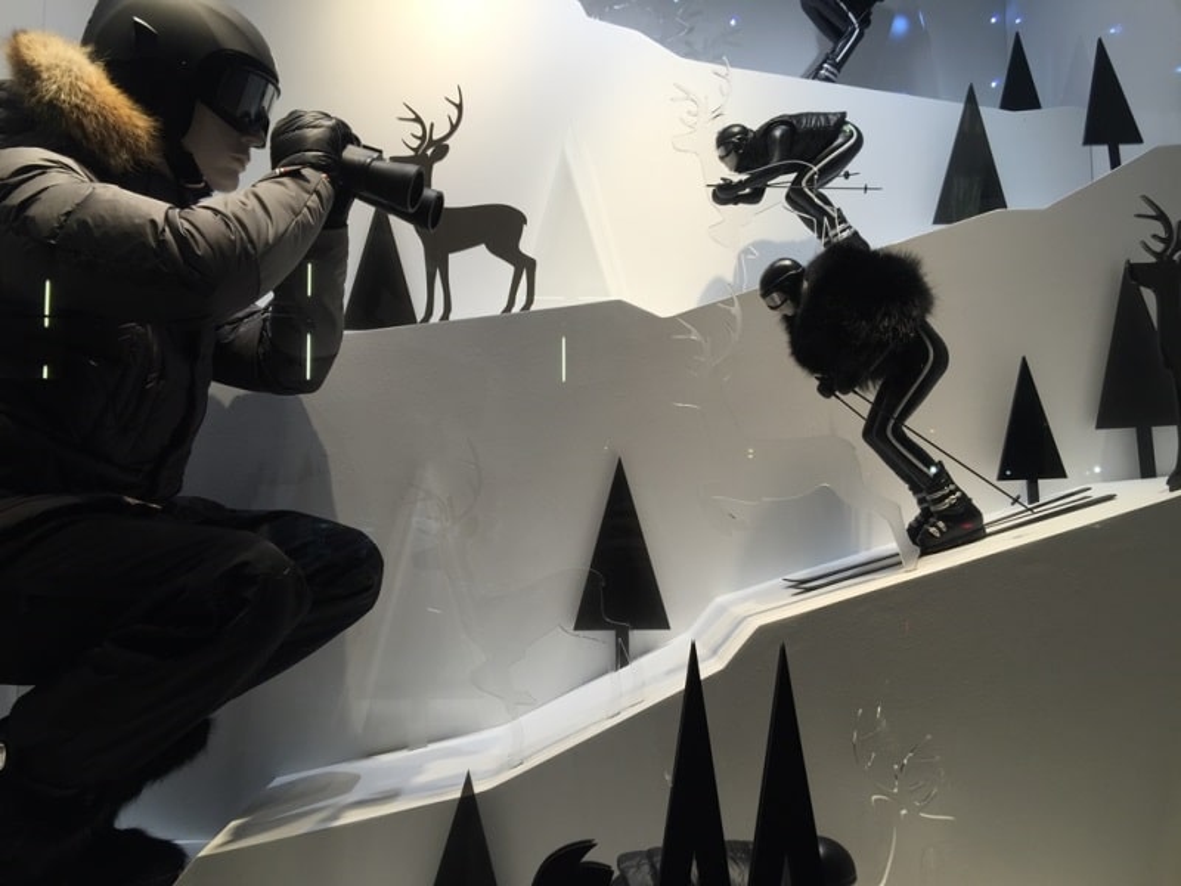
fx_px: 989
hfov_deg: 61.7
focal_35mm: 29
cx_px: 590
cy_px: 443
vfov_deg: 48.2
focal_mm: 4.15
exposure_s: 1/60
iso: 32
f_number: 2.2
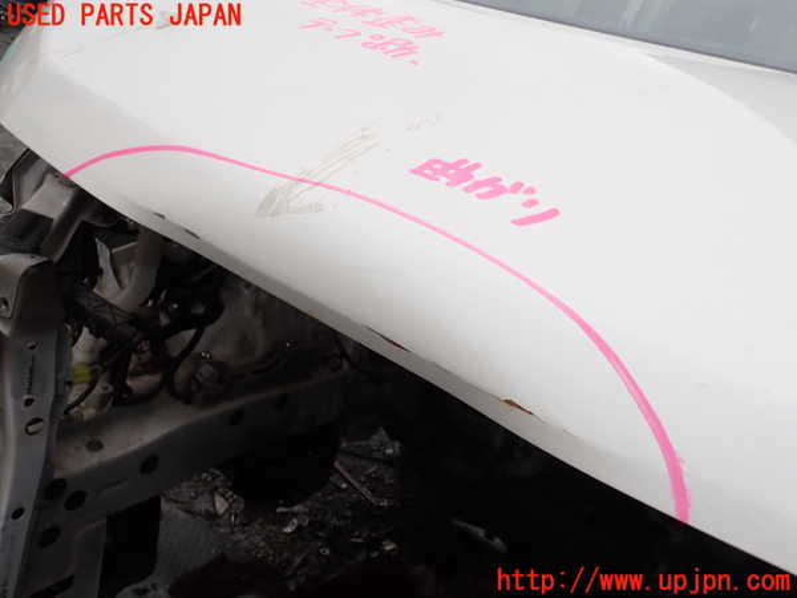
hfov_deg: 60.0
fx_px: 691
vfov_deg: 46.8
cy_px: 299
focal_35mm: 30
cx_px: 398
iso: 100
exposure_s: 1/640
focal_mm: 5.4
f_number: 3.2
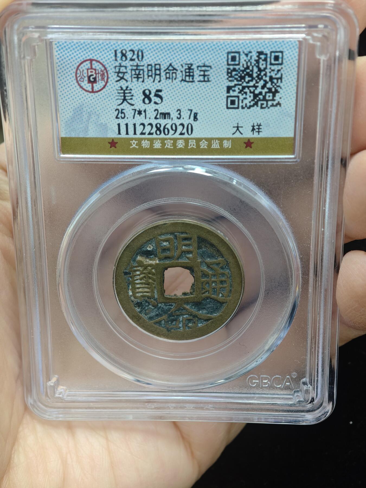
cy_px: 244
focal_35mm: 60
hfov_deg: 24.4
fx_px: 846
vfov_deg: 32.2
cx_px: 183
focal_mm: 9
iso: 1250
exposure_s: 1/100
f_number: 2
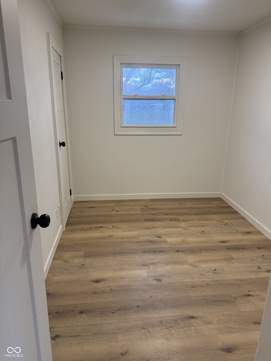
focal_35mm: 24
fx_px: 251
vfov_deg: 71.6
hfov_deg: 56.8
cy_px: 180
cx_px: 136
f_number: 1.78
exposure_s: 1/120
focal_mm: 6.76
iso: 125
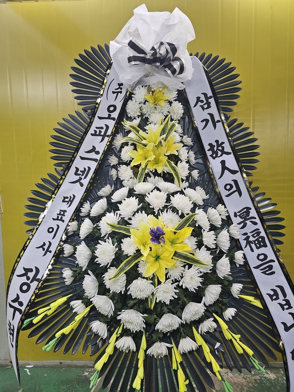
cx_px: 147
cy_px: 196
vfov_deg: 73.9
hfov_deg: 58.9
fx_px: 260
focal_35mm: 23
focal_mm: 6.3
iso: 160
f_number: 1.7
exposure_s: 1/120
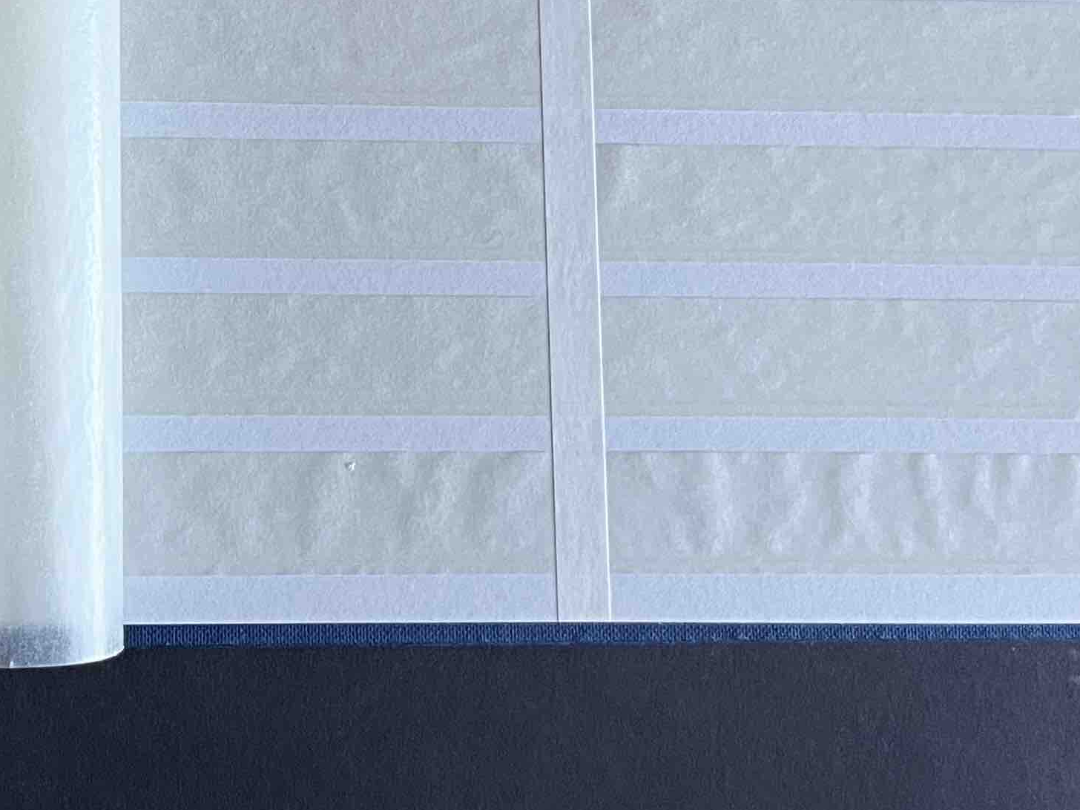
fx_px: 2246
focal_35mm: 72
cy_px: -164
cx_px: -85
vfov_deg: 19.3
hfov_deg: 25.2
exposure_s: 1/91
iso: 125
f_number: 1.6
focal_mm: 5.1
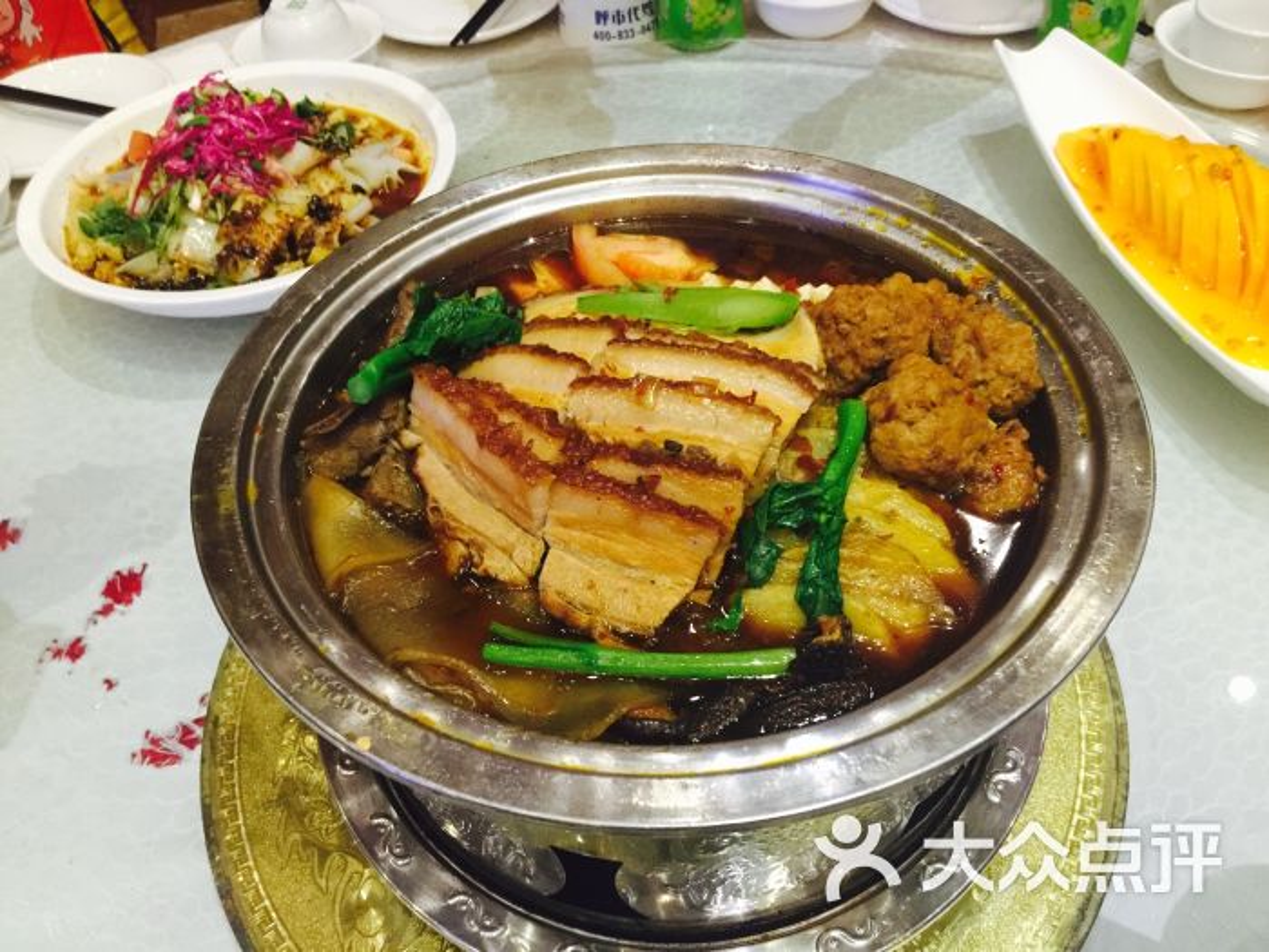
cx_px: 634
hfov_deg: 61.7
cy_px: 476
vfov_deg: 48.2
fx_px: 1063
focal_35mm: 29
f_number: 2.2
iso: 125
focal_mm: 4.15
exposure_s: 1/8
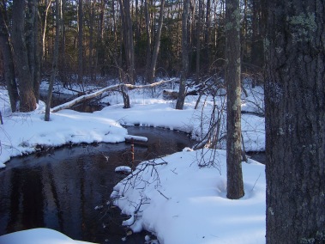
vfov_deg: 39.6
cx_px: 162
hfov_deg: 51.4
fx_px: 338
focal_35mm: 36
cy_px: 122
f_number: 2.8
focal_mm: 5.85
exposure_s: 1/200
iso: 65
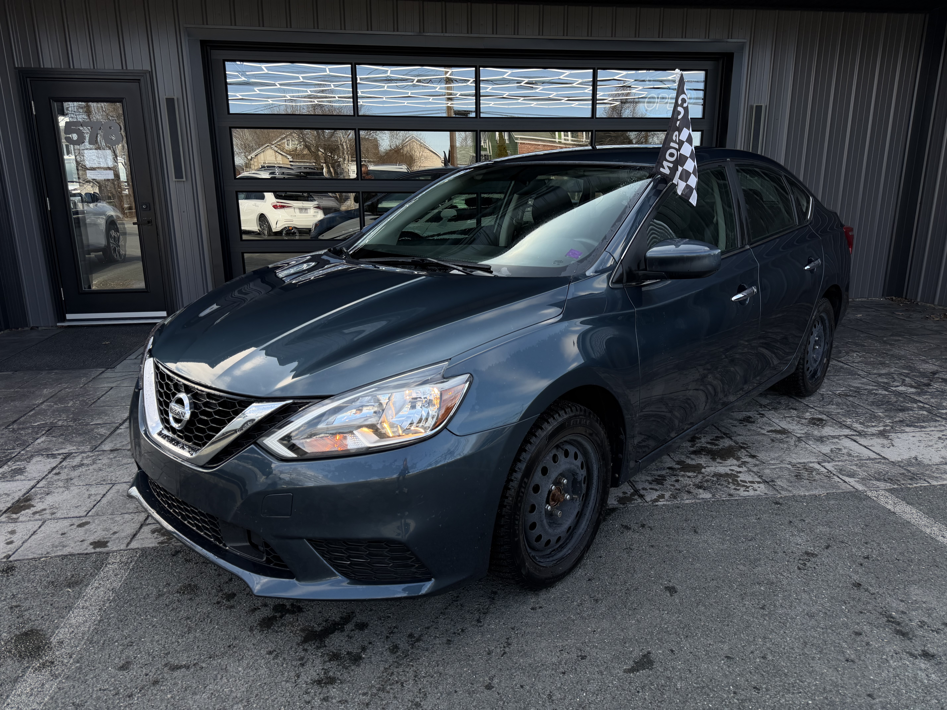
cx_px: 474
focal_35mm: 24
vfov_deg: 56.8
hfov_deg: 71.6
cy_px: 355
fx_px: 657
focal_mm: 6.76
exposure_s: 1/920
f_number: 1.78
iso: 100
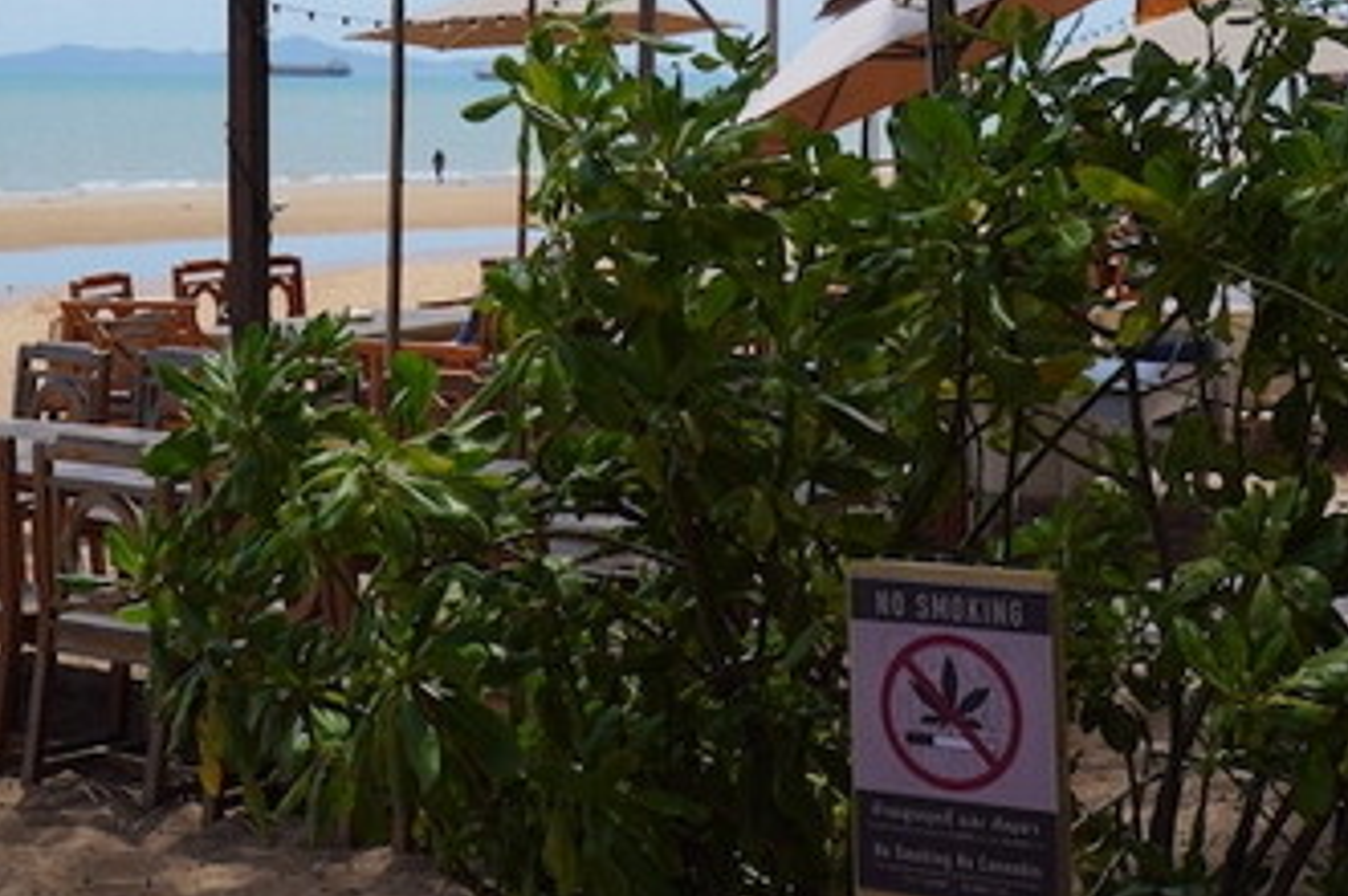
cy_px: -224
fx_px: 2741
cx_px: 424
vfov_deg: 17.6
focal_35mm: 73
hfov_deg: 27.4
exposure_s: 1/400
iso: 125
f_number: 8
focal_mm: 19
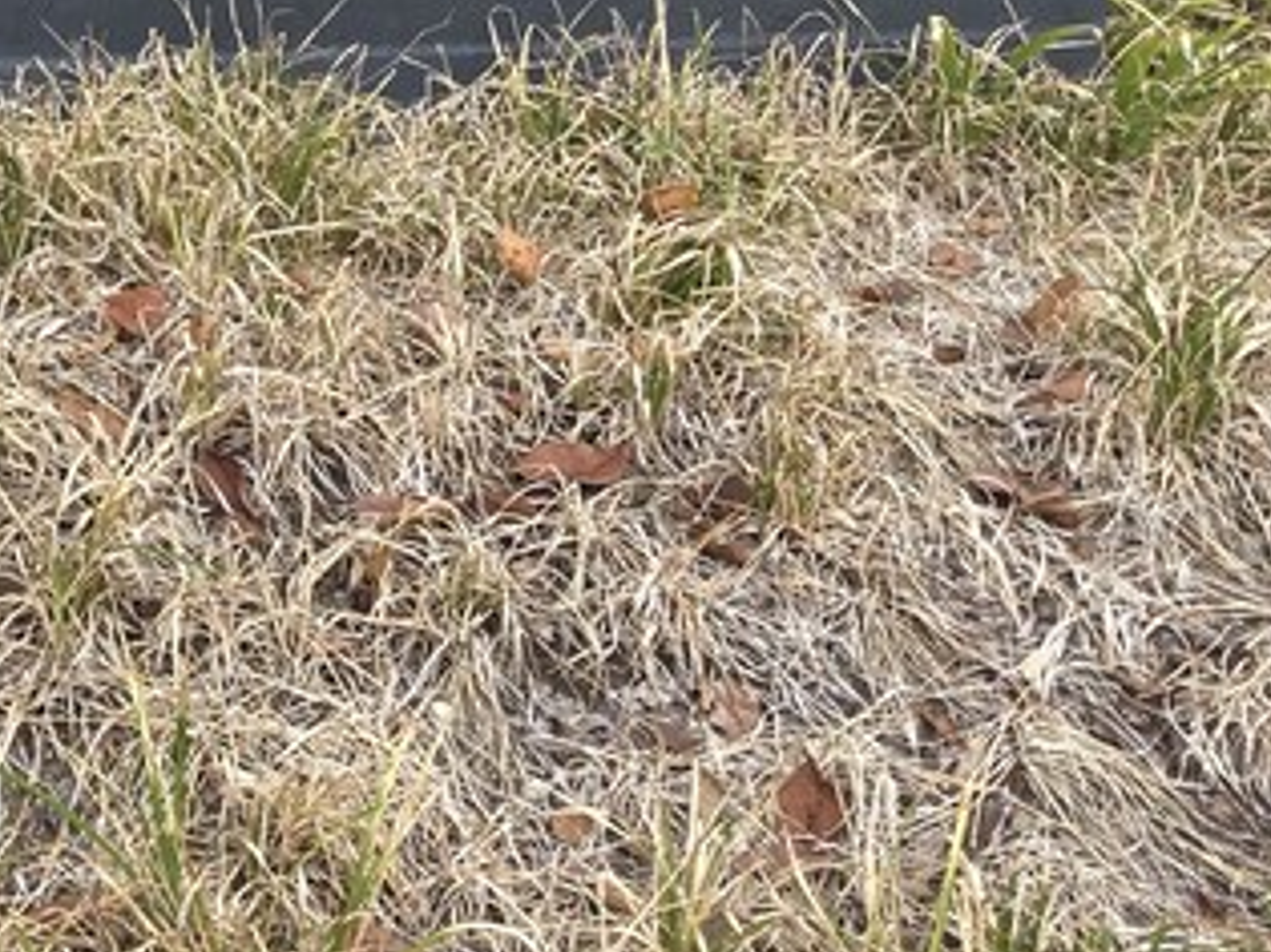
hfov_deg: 23.8
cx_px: 125
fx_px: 2936
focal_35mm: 80
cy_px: -30
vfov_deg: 17.9
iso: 20
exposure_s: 1/333
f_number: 1.8
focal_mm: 3.99
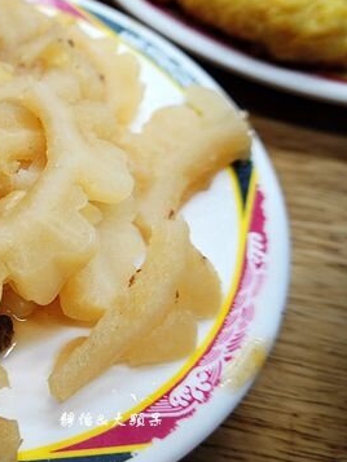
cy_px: 191
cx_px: -70
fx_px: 561
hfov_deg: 29.5
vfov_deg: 44.6
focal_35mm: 42
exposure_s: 1/30
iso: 125
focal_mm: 9
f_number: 2.8
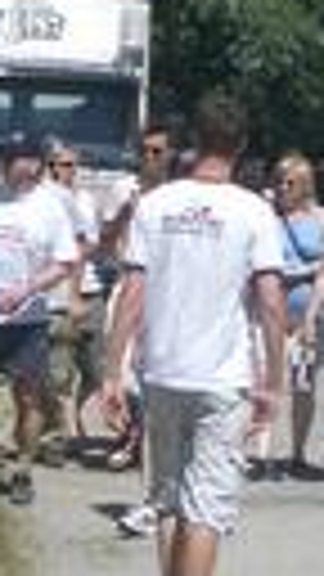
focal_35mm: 190
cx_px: 144
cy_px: 220
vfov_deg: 11.3
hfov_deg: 6.4
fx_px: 2902
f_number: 4.3
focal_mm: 5.8
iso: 50
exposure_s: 1/800
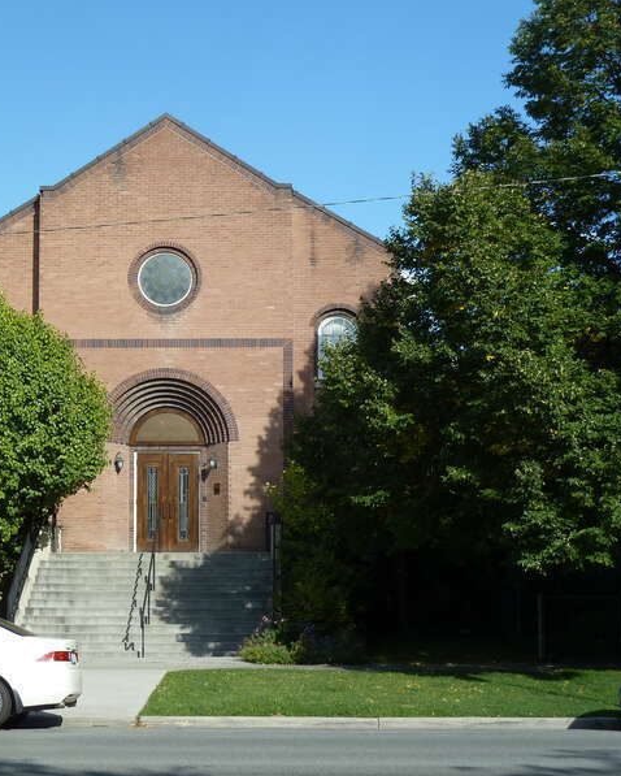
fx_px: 1561
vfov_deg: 27.9
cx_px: 190
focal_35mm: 68
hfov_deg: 22.4
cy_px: 387
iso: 80
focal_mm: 8.5
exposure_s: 1/400
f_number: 3.8
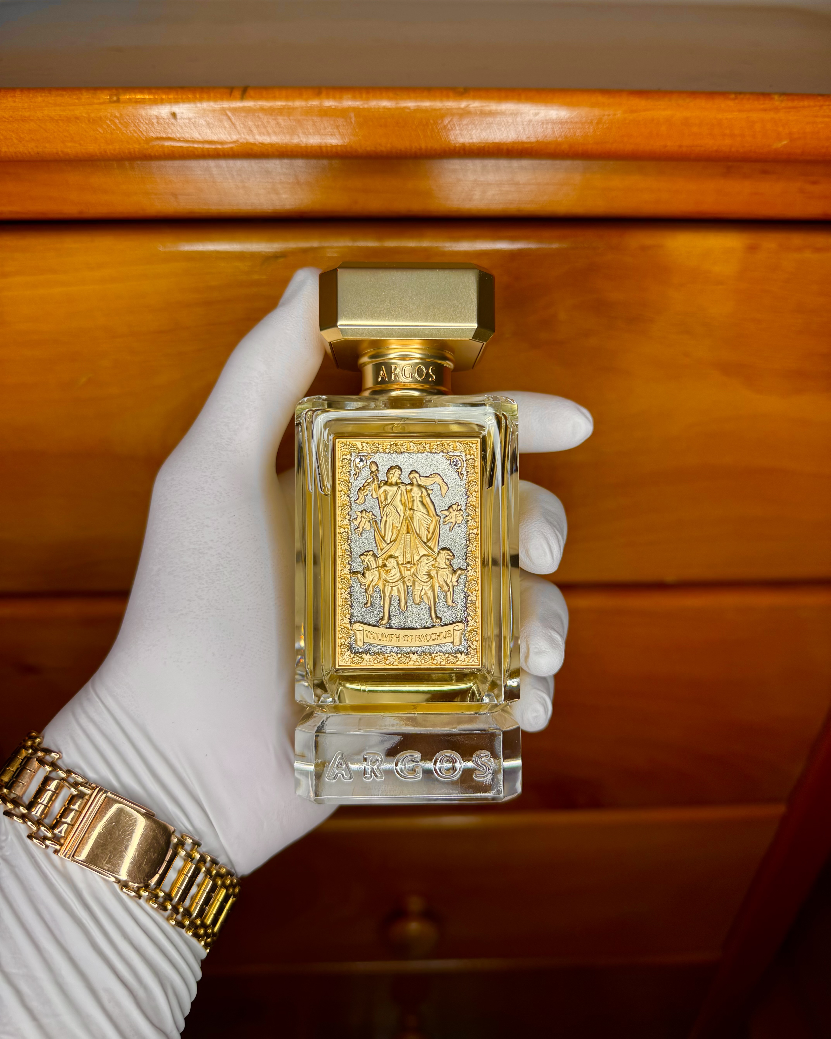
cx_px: 416
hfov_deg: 56.8
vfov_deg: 68.1
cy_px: 513
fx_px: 769
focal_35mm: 25
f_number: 1.78
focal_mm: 6.76
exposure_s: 1/121
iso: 50
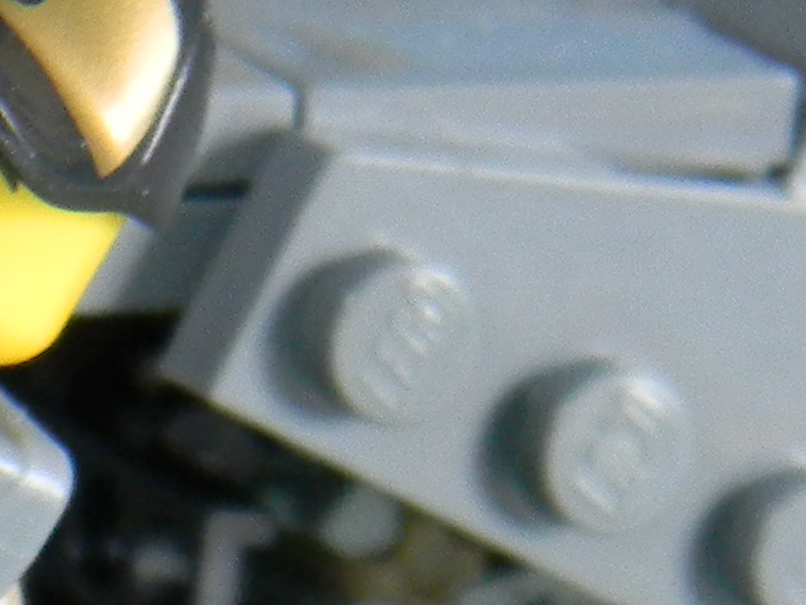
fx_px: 12903
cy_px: 847
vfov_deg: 2.7
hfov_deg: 3.6
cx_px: -490
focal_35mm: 554
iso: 200
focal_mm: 19
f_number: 4.7
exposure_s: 1/2.5
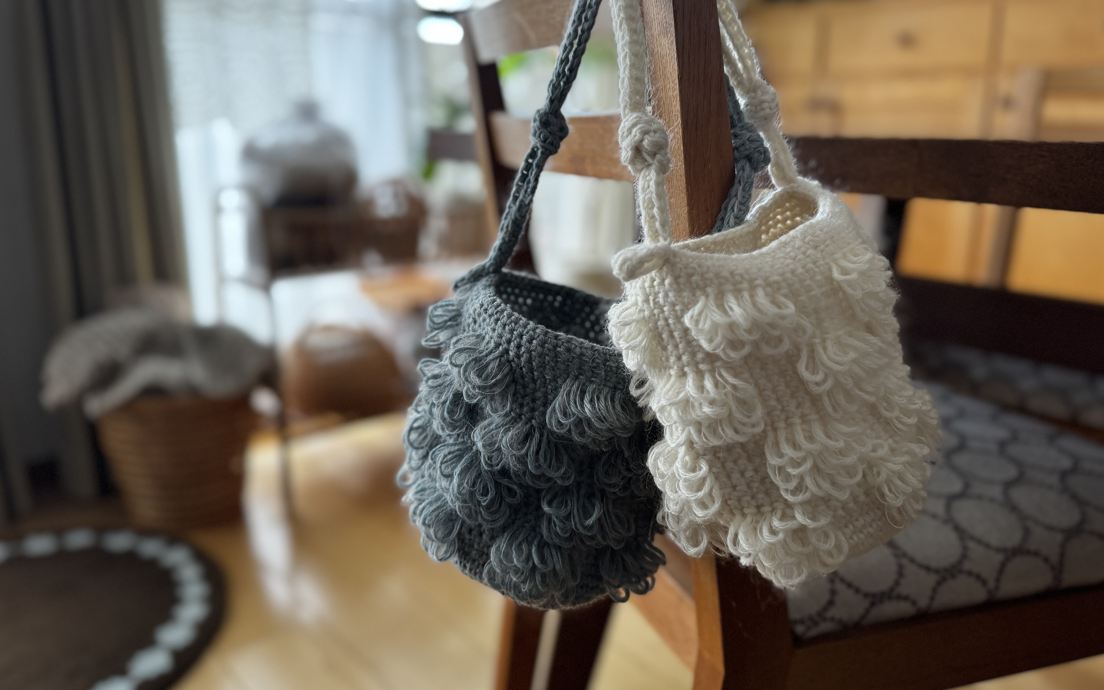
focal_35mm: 26
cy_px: 299
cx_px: 559
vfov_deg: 47.5
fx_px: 782
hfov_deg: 70.4
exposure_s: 1/60
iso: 250
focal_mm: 6.76
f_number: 1.78
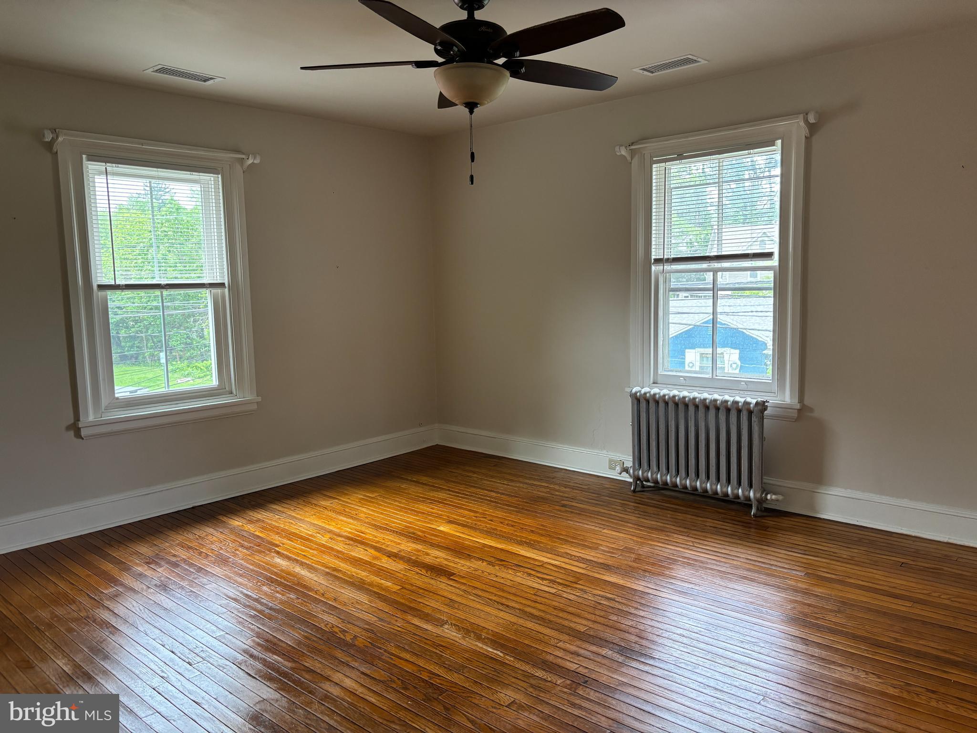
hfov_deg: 67.3
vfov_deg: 53.1
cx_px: 488
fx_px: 734
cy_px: 366
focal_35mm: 26
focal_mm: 5.96
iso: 160
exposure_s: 1/60
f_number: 1.6
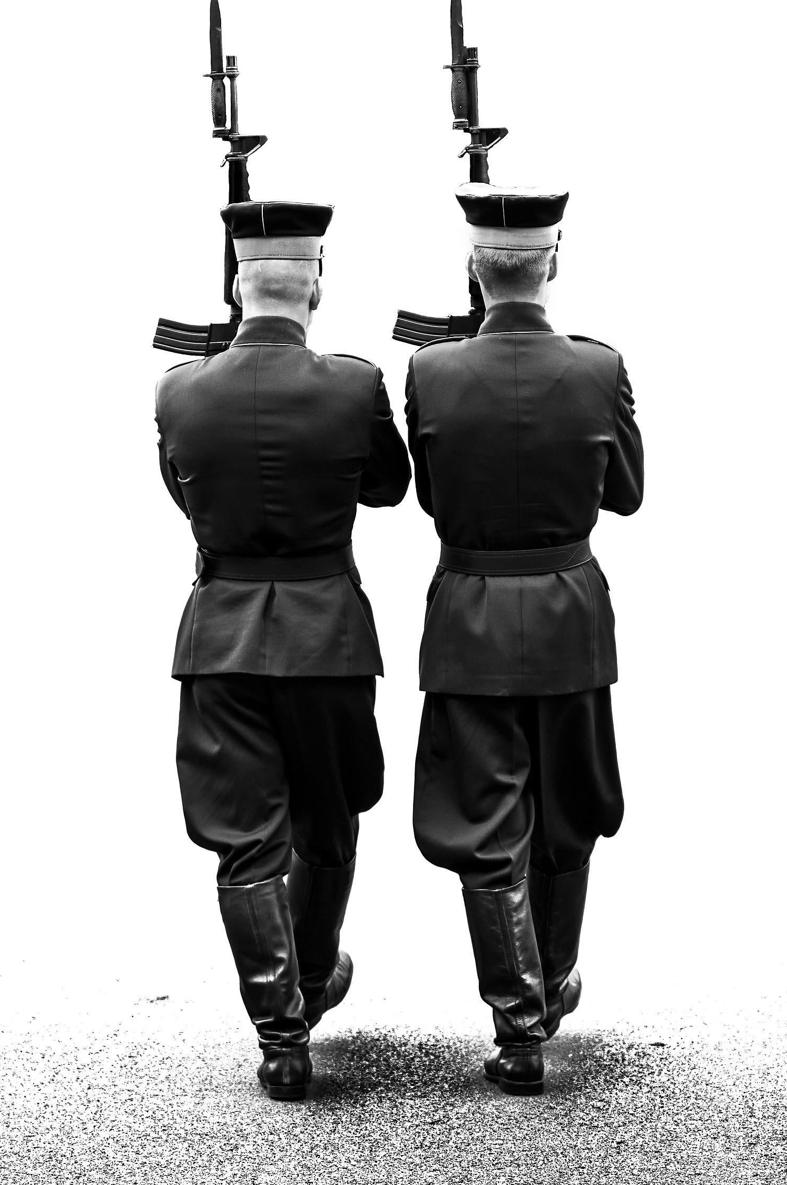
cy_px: 578
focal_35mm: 128
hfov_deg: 10.7
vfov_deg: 16.0
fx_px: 4209
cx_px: 405
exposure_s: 1/500
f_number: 2.8
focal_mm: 80
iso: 200
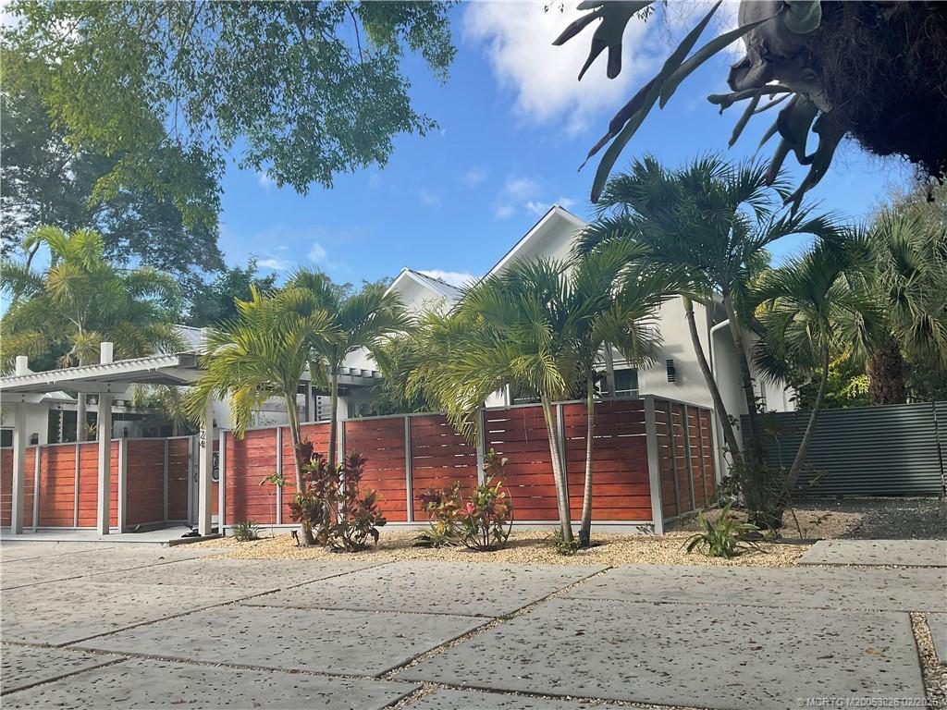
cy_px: 355
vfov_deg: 48.2
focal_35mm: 29
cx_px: 474
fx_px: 793
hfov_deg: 61.7
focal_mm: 3
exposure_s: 1/650
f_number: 1.8
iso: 16
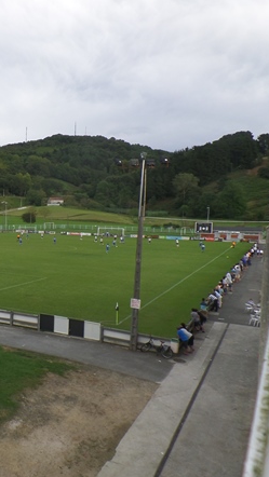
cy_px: 238
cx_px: -24
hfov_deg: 31.1
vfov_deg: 58.0
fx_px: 431
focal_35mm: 34
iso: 100
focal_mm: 4.1
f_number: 3.5
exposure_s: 1/350
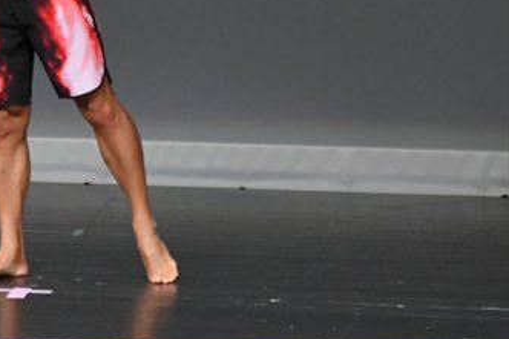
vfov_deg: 1.7
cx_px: -84
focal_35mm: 805
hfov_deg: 2.6
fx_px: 11376
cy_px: 140
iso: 5000
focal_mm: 230
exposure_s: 1/400
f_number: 5.6
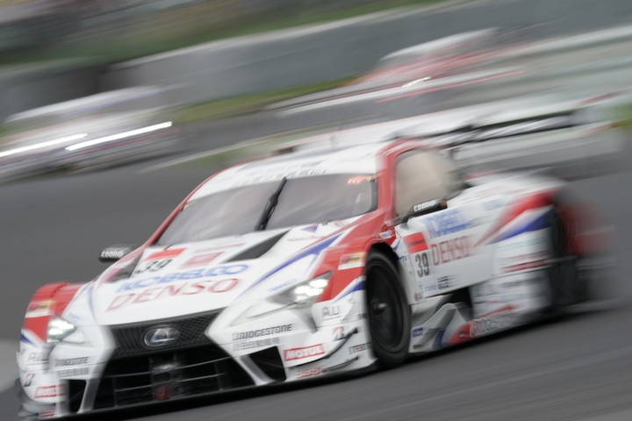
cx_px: 316
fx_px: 7215
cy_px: 210
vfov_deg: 3.3
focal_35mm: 411
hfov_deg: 5.0
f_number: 36
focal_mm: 411
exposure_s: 1/13
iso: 100
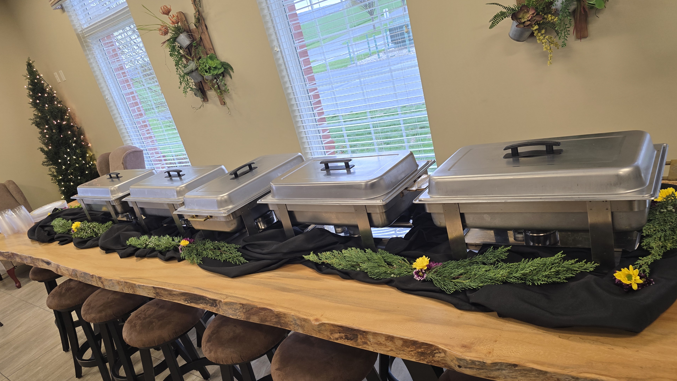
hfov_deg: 71.9
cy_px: 217
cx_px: 332
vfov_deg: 44.3
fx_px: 467
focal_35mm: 26
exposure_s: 1/120
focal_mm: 6.3
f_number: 1.7
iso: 100
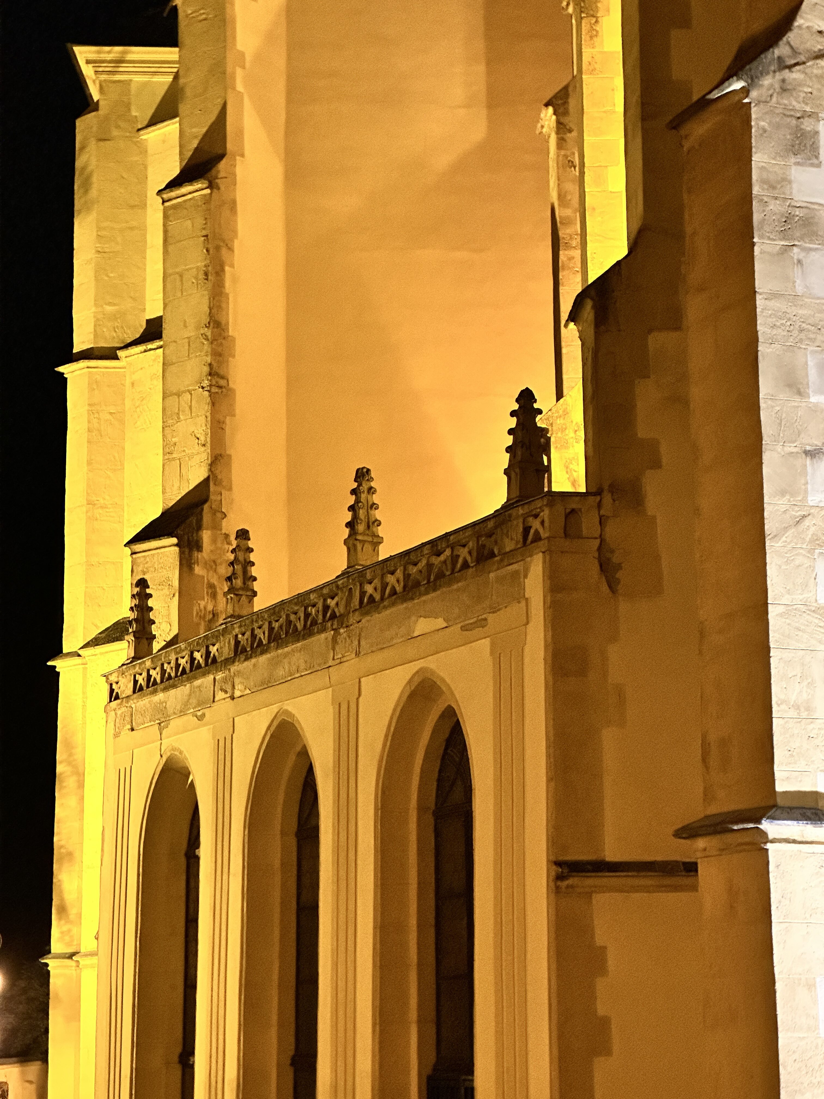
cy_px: 550
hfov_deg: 19.1
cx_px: 412
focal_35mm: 77
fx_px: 2444
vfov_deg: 25.3
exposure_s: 1/25
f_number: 2.8
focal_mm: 9
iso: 1600
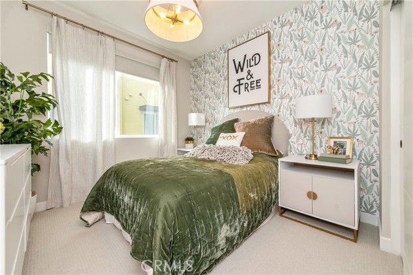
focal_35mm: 14
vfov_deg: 81.1
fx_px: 161
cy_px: 138
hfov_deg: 104.3
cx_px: 206
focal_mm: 14
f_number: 5
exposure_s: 1/100
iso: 200
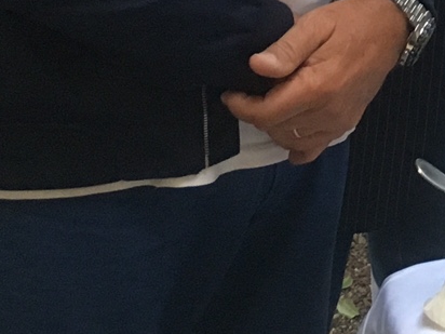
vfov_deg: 9.7
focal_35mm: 142
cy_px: -326
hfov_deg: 12.1
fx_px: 1825
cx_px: 925
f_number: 2.2
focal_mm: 4.15
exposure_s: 1/33
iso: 160
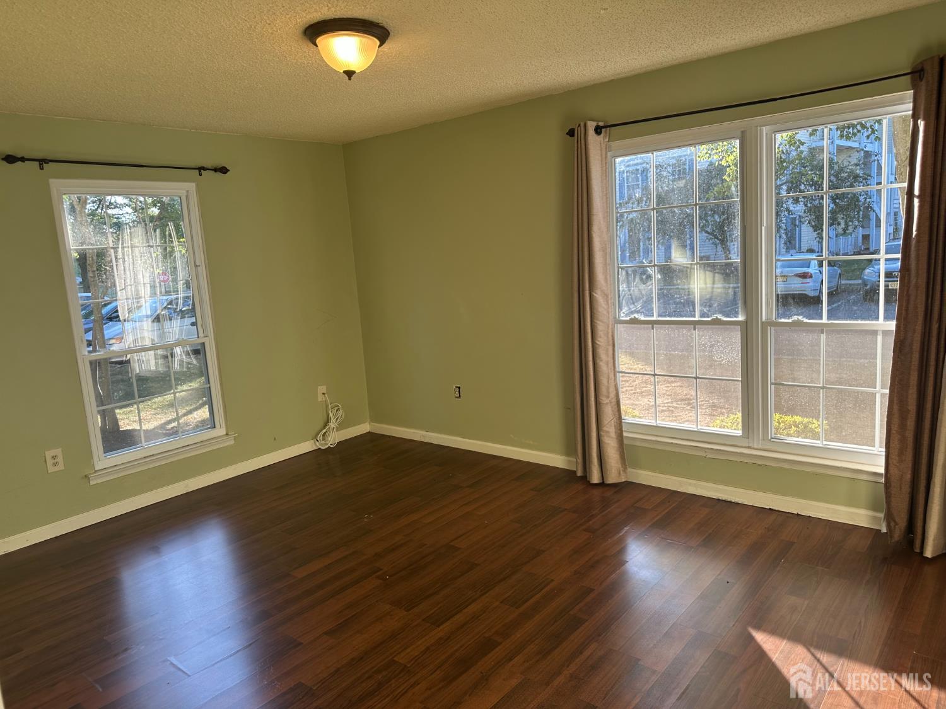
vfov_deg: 56.8
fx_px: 656
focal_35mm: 24
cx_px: 473
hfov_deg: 71.6
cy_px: 354
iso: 64
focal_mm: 6.86
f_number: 1.78
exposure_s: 1/163
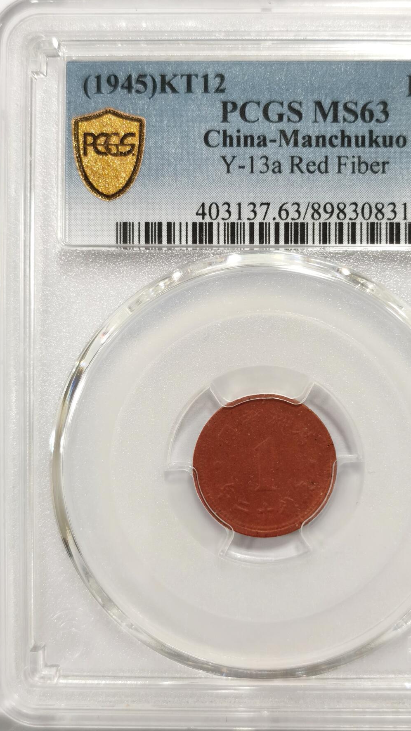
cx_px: 264
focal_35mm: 60
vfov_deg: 34.9
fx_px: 1163
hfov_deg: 20.0
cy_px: 362
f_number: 16
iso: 125
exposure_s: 1/100
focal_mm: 5.56
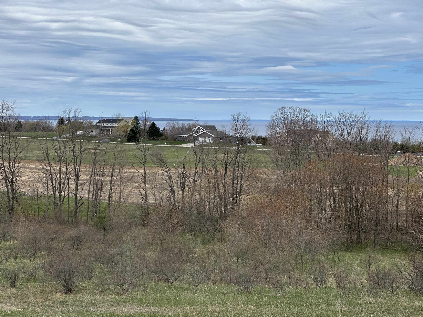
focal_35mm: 81
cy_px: 153
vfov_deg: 18.2
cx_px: 210
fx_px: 990
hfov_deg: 24.1
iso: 32
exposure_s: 1/834
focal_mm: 9
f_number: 2.8
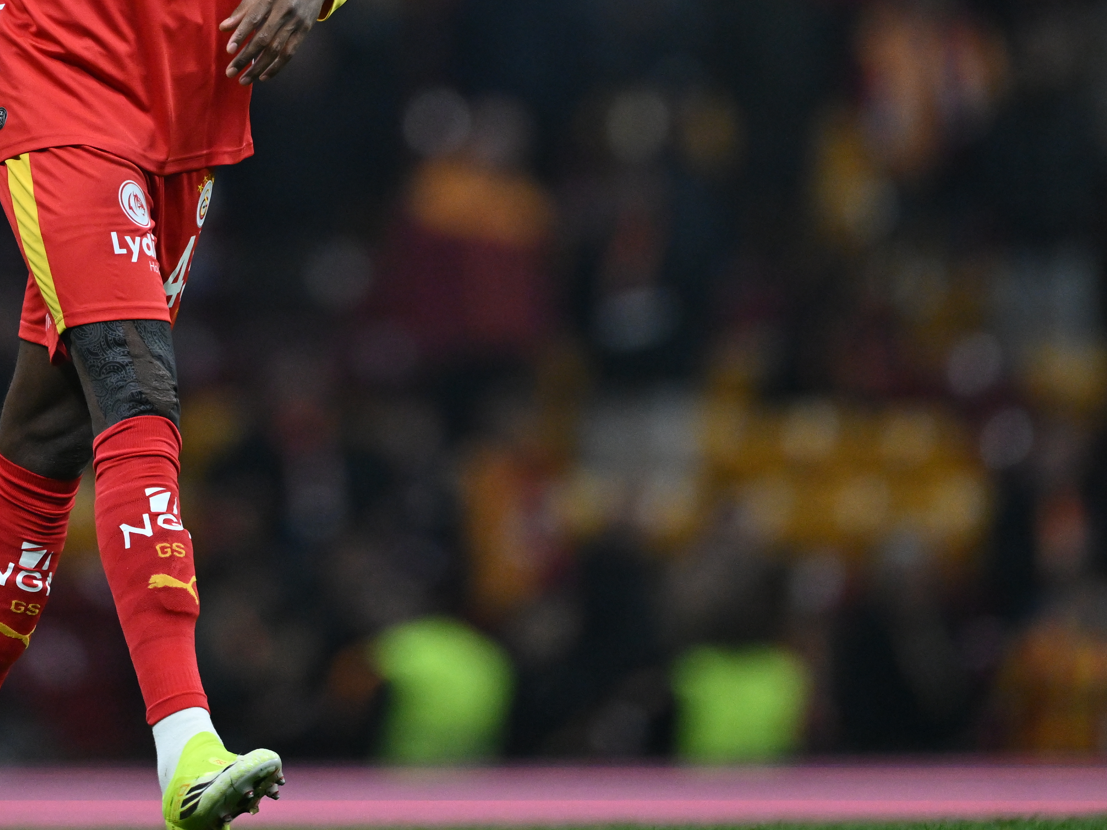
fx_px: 28050
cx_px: 186
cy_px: 49
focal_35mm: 877
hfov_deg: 2.3
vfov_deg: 1.7
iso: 3200
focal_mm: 400
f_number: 2.8
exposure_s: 1/3200
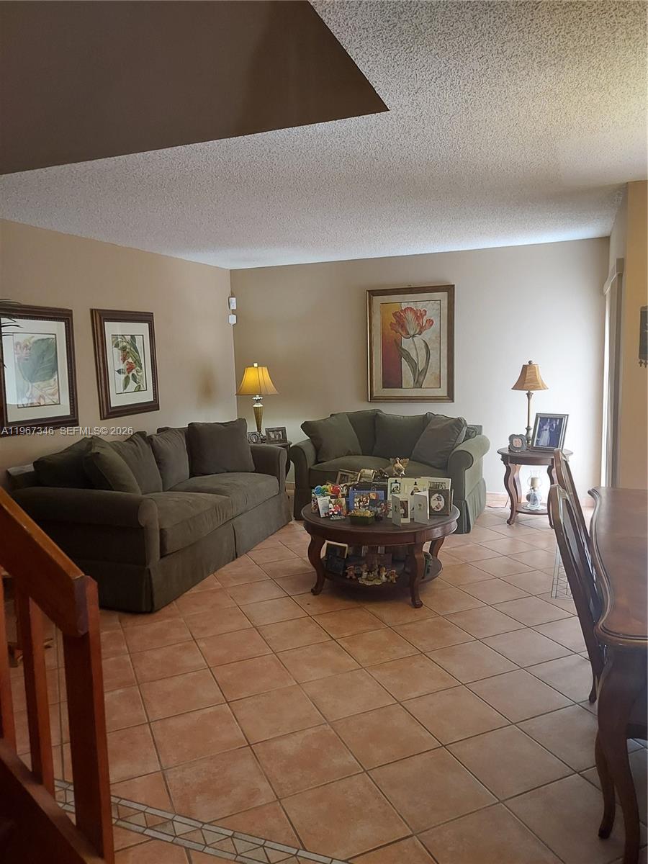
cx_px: 324
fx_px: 624
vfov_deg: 69.4
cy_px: 432
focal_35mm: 25
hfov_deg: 54.9
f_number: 2
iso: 400
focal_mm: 4.6
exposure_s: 1/50
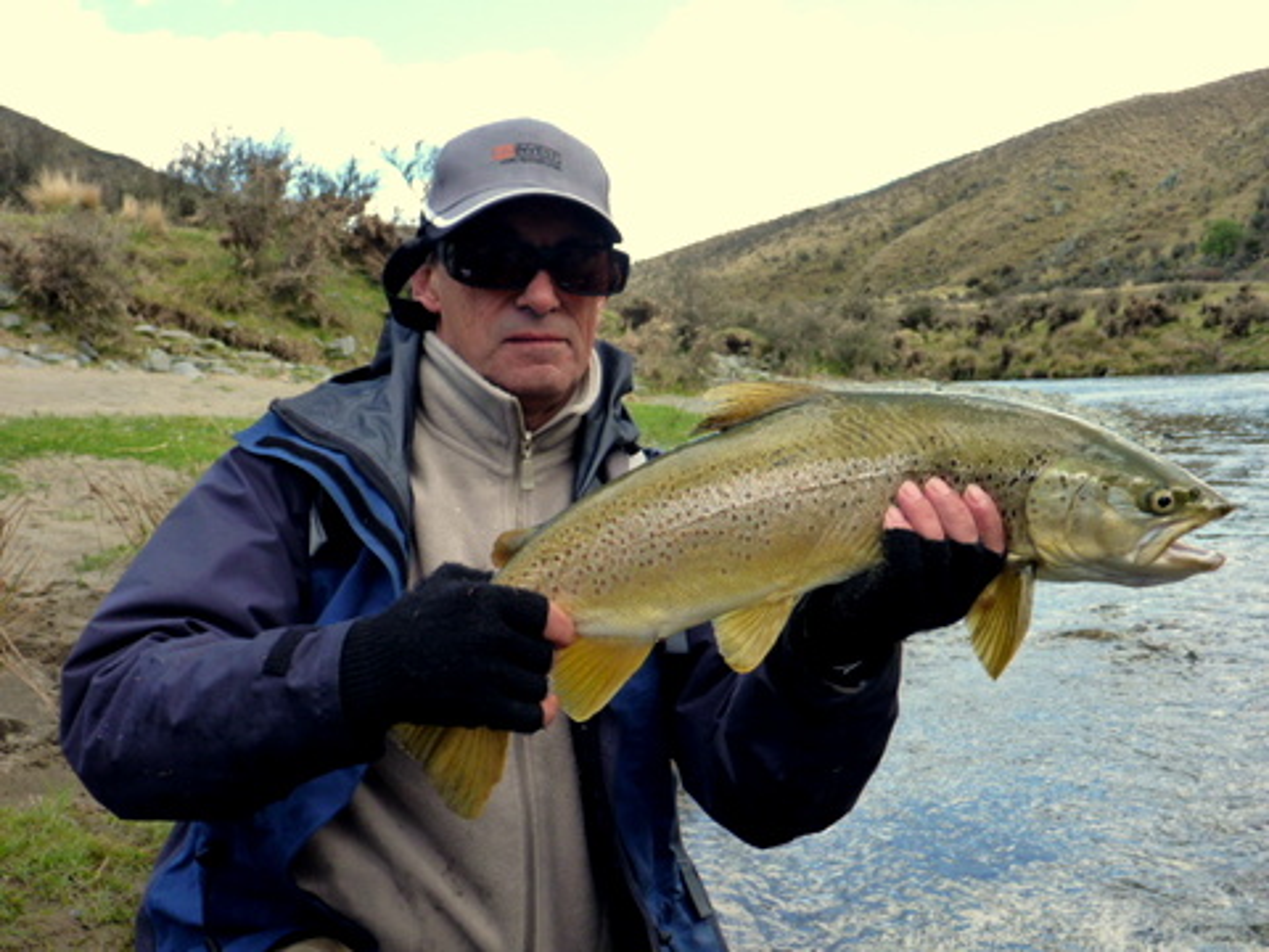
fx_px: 1503
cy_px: 476
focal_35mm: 41
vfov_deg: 35.1
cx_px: 634
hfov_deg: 45.8
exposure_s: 1/125
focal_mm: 7.4
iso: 125
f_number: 4.2
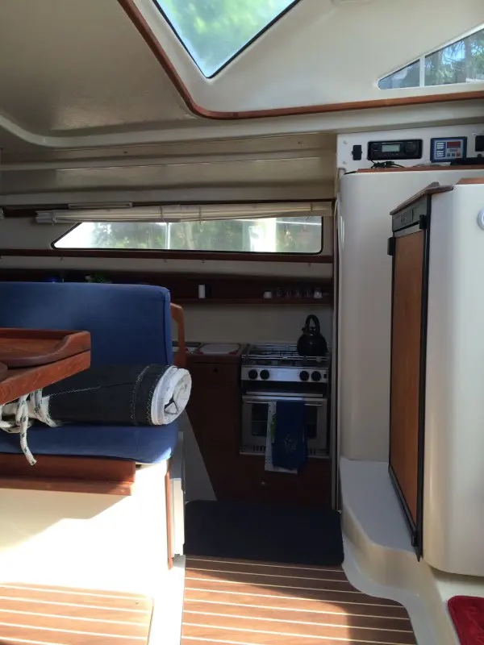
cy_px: 322
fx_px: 541
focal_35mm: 29
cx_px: 242
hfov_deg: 48.2
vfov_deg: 61.7
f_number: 2.2
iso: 32
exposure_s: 1/134
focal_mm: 4.15
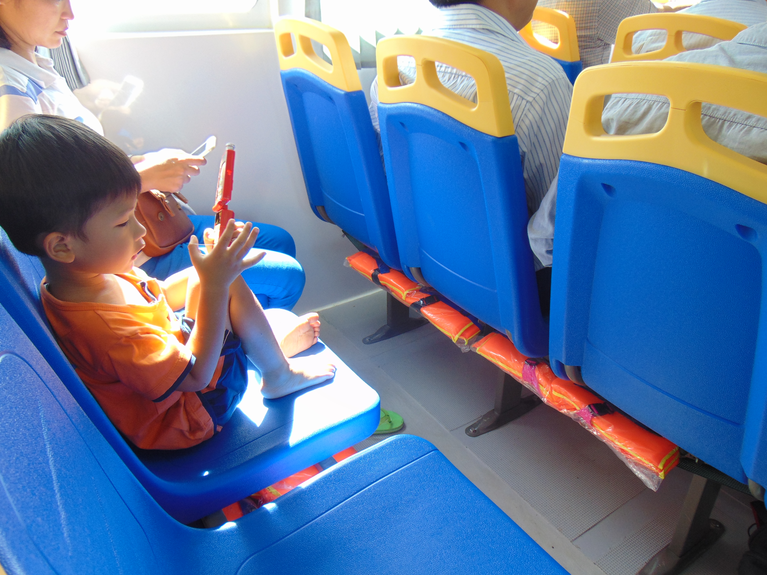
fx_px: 554
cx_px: 384
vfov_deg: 54.9
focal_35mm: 25
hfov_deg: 69.4
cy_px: 288
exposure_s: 1/60
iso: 80
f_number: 3
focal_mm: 4.5
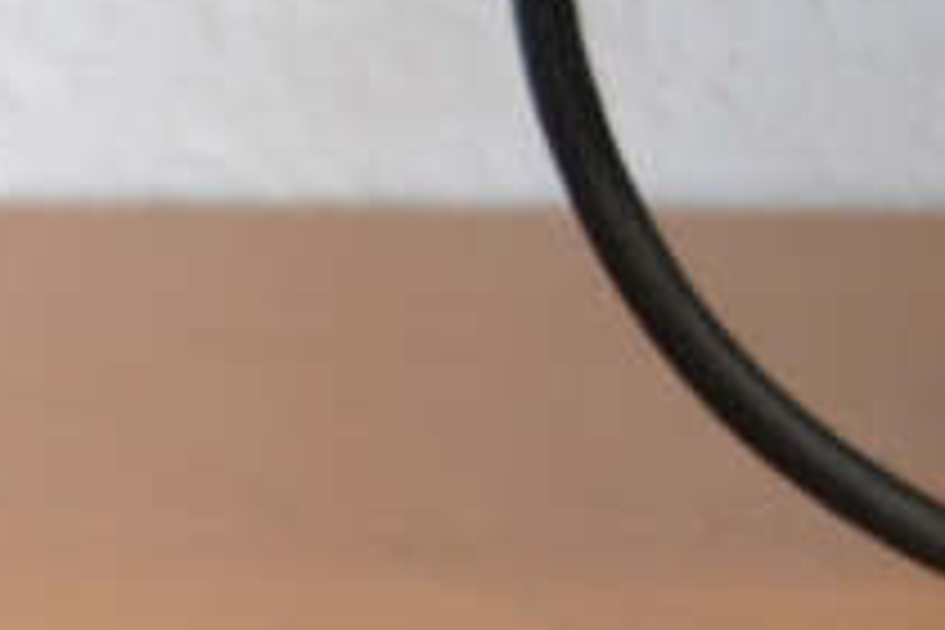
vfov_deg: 5.4
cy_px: 2261
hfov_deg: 7.6
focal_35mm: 229
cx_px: -2079
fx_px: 6011
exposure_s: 1/40
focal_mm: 20
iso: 400
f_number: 3.8
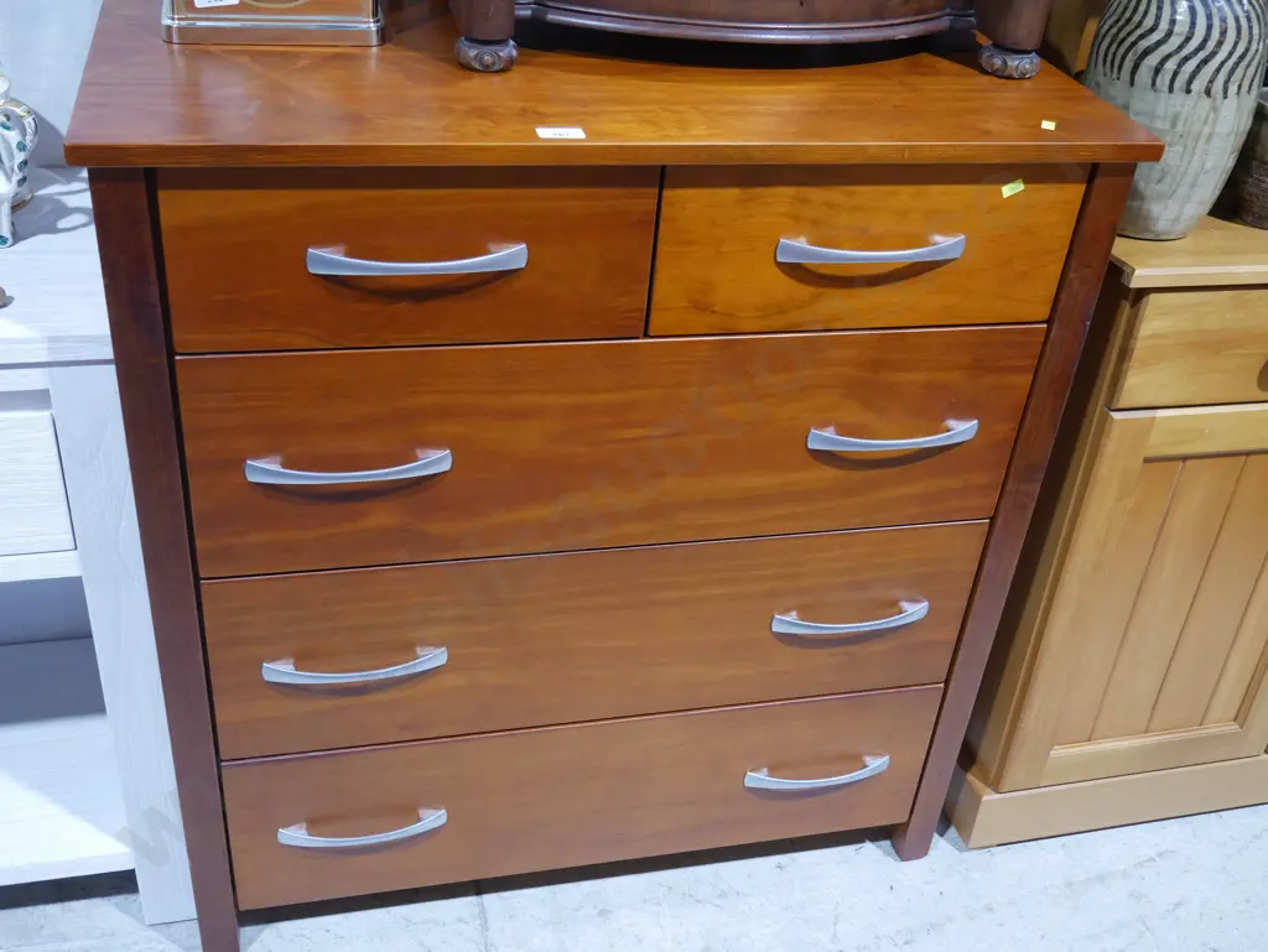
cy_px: 476
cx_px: 634
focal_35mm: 38
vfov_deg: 37.8
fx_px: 1393
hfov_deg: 49.0
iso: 800
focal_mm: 19
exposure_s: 1/60
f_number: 4.1
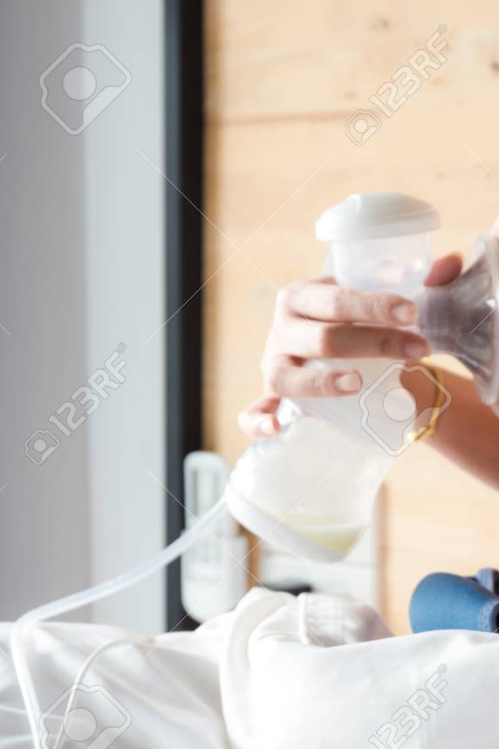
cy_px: 374
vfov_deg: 19.8
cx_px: 238
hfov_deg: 13.3
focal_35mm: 103
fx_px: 2141
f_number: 5.6
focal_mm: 45.2
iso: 200
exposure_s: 1/35
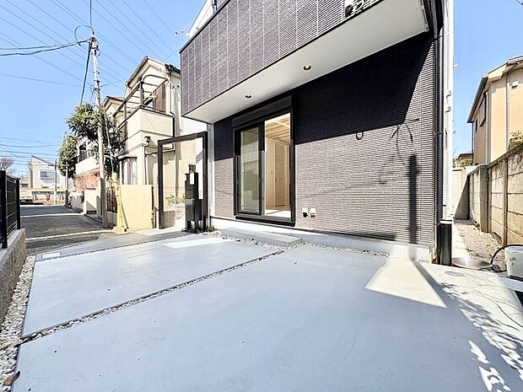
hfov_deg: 102.1
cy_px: 196
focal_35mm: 14
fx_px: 212
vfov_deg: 85.7
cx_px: 262
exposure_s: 1/879
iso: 50
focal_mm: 2.22
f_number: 2.2
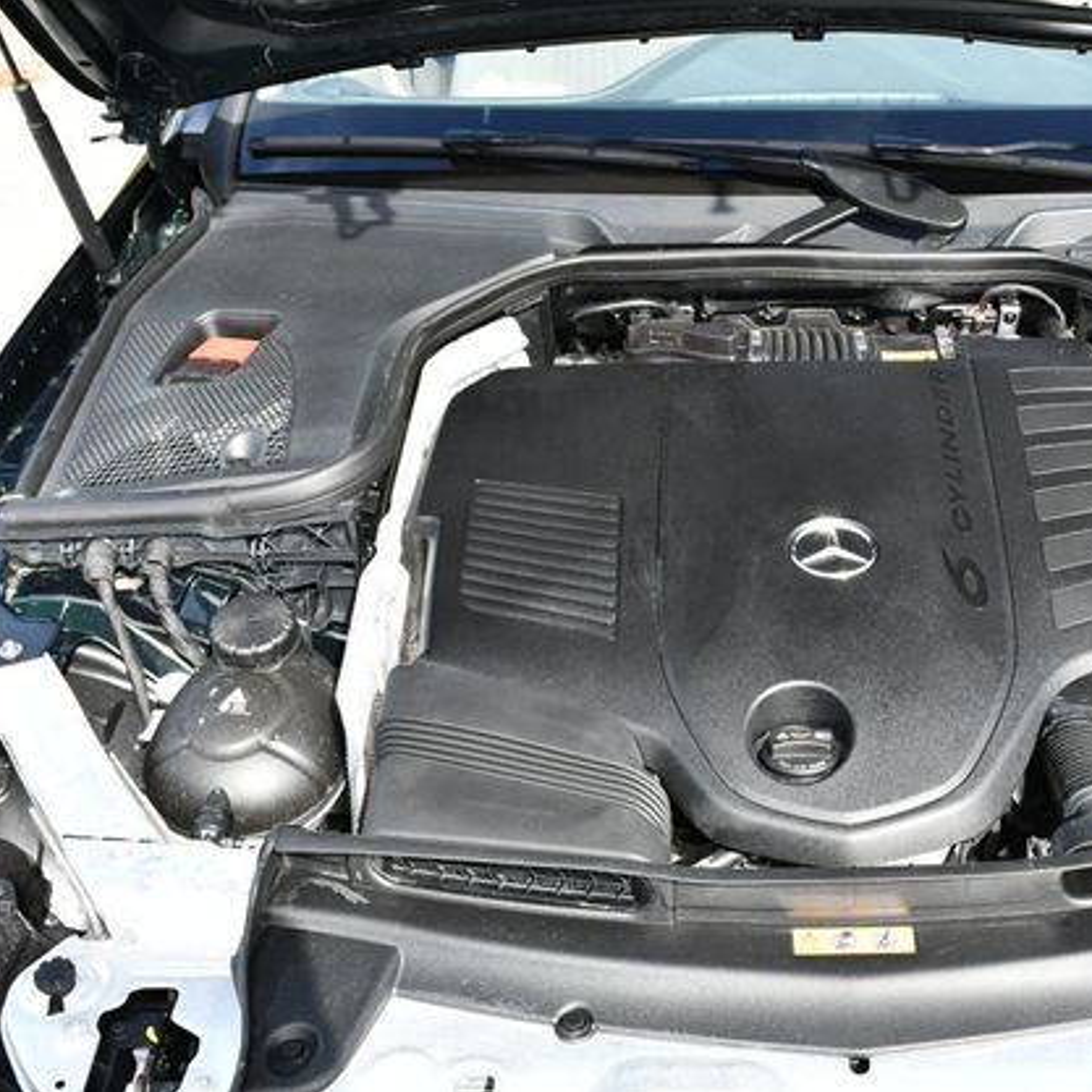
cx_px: 793
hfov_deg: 35.4
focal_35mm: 47
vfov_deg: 36.1
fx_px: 1677
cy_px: 537
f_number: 6.3
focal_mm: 18
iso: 200
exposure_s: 1/250
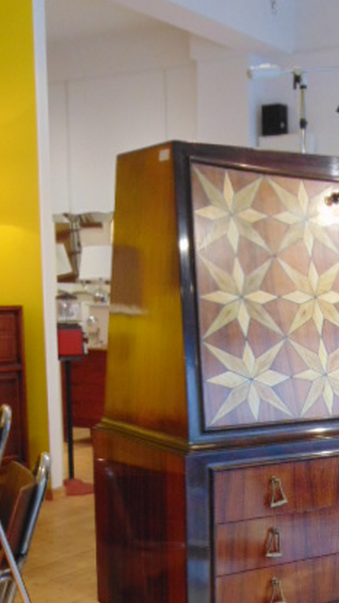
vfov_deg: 34.6
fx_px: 942
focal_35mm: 59
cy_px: 457
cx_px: 307
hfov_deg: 20.0
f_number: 3.2
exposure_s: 1/30
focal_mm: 6.3
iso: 320
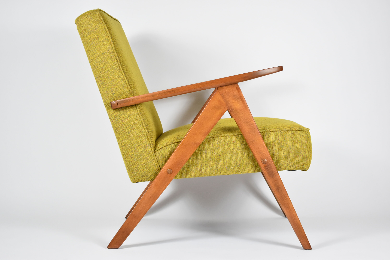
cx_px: 195
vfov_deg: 22.7
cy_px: 130
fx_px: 650
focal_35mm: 60
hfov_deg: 33.4
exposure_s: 1/125
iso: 1250
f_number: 5
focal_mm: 40
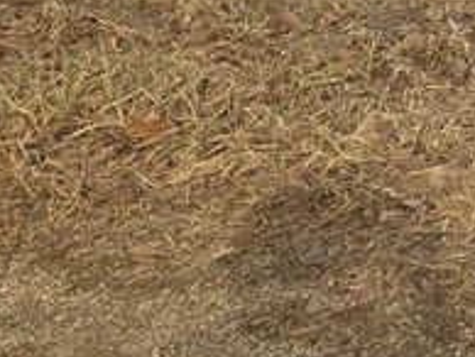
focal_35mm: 63
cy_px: -262
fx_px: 866
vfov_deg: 18.8
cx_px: 990
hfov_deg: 18.1
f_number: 1.7
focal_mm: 2.02
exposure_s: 1/1887
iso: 51
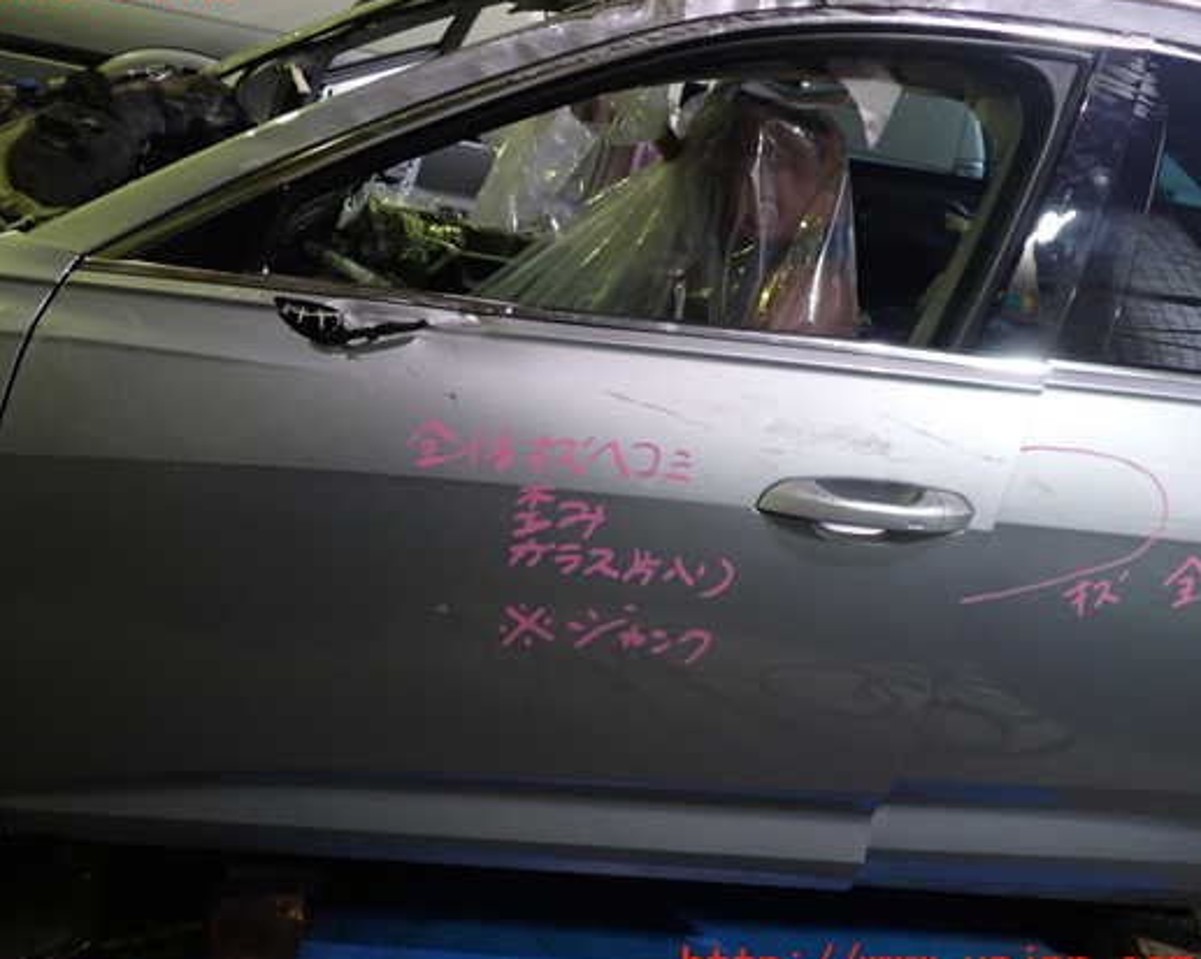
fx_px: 1208
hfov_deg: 52.7
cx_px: 509
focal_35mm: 34
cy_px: 476
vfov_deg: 43.3
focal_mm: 5.4
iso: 200
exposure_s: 1/30
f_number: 2.3
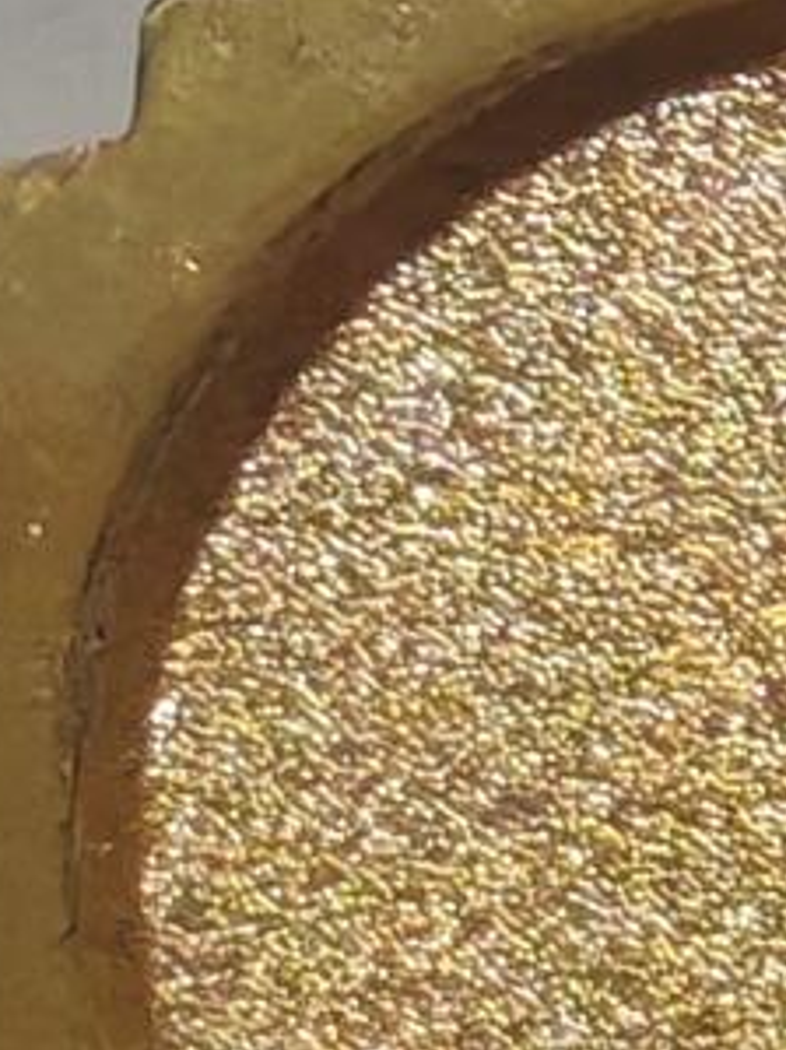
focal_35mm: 560
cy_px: -165
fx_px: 16966
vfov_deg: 3.5
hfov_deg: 2.7
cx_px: 968
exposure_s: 1/50
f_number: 1.95
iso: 400
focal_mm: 5.52
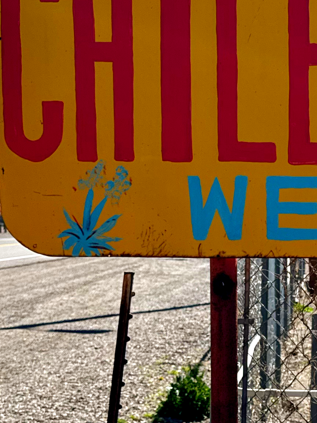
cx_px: 379
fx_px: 1026
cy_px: 295
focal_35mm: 84
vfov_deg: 23.1
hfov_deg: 16.8
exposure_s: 1/2604
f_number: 1.78
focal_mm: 6.76
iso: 80
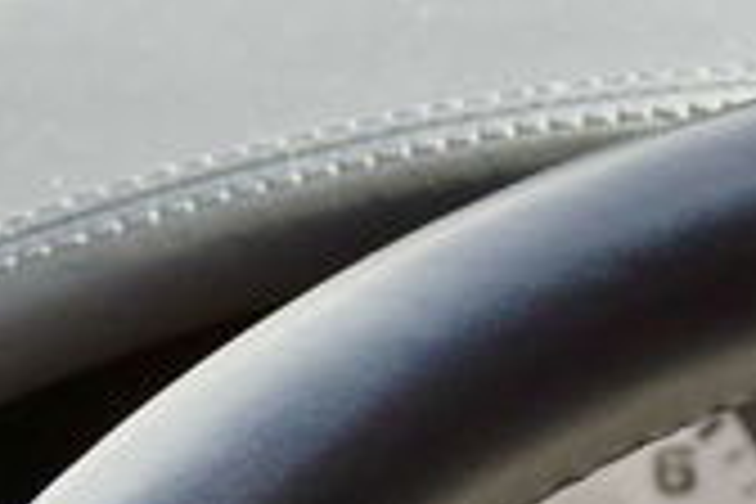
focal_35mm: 466
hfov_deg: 4.4
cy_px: 824
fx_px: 9785
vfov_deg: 2.9
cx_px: 716
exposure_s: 1/200
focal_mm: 68
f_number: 7.1
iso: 400
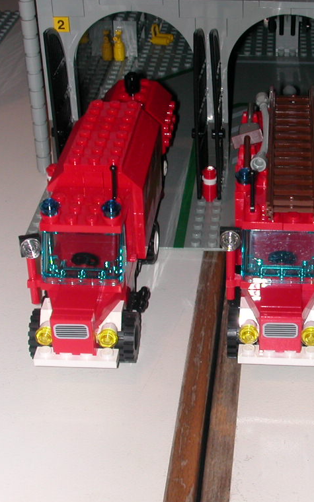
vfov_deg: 29.4
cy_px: 252
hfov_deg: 18.3
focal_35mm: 70
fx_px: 958
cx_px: 279
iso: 100
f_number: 5.2
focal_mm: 7.5
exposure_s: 1/59.9
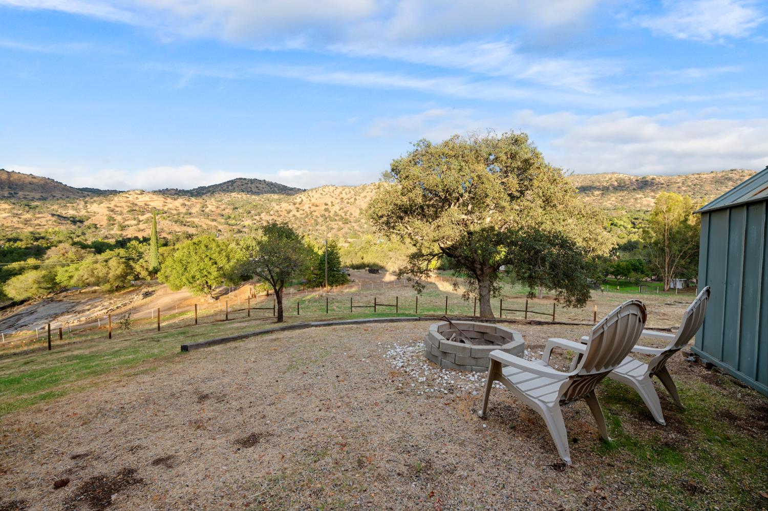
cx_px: 384
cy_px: 256
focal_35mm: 14
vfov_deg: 81.1
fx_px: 298
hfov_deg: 104.3
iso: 250
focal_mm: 14
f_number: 9
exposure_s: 1/200
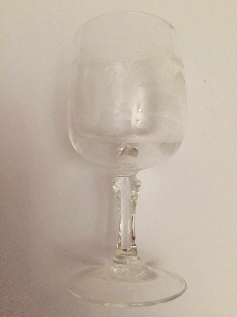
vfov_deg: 61.7
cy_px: 158
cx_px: 118
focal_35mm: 29
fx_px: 265
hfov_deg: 48.2
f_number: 2.2
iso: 250
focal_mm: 4.15
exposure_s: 1/25
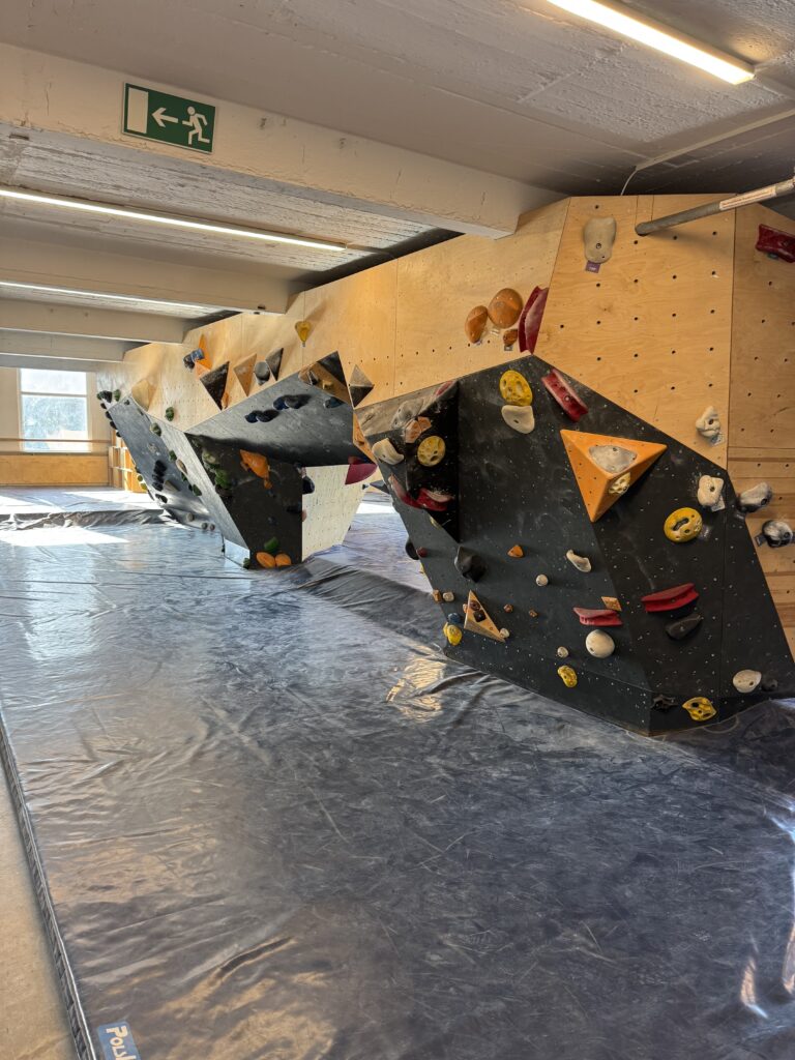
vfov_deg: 71.6
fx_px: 735
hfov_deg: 56.8
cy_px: 530
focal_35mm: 24
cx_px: 398
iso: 160
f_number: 1.78
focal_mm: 6.76
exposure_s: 1/121
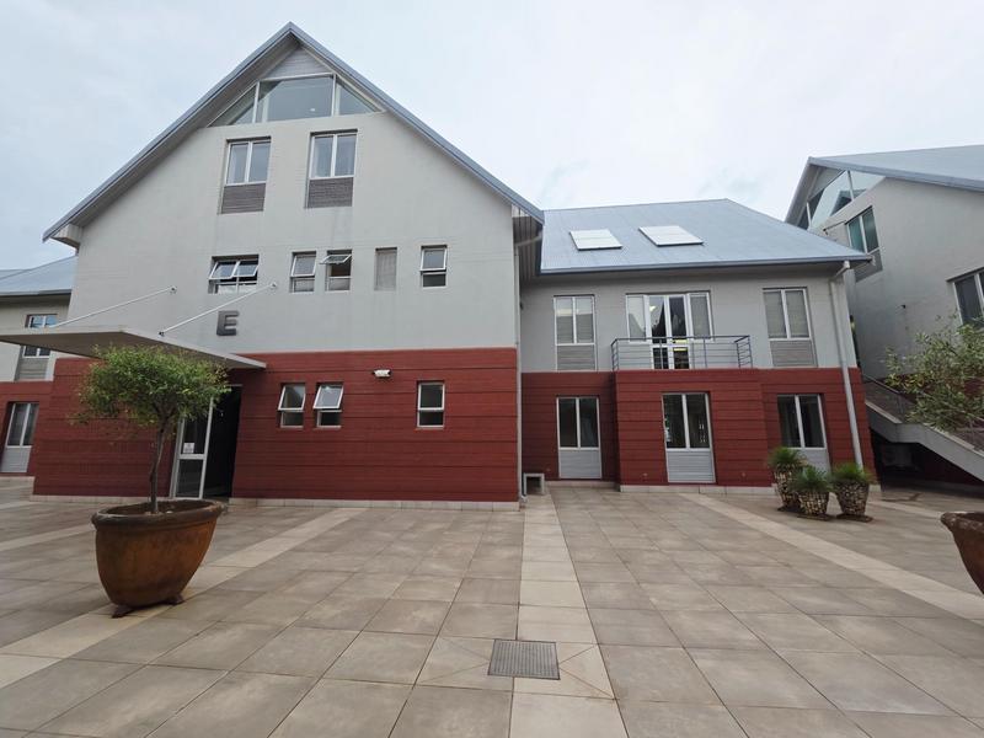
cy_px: 369
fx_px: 370
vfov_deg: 89.9
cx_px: 492
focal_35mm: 13
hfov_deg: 106.2
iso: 40
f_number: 1.9
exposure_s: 1/655
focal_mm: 2.2
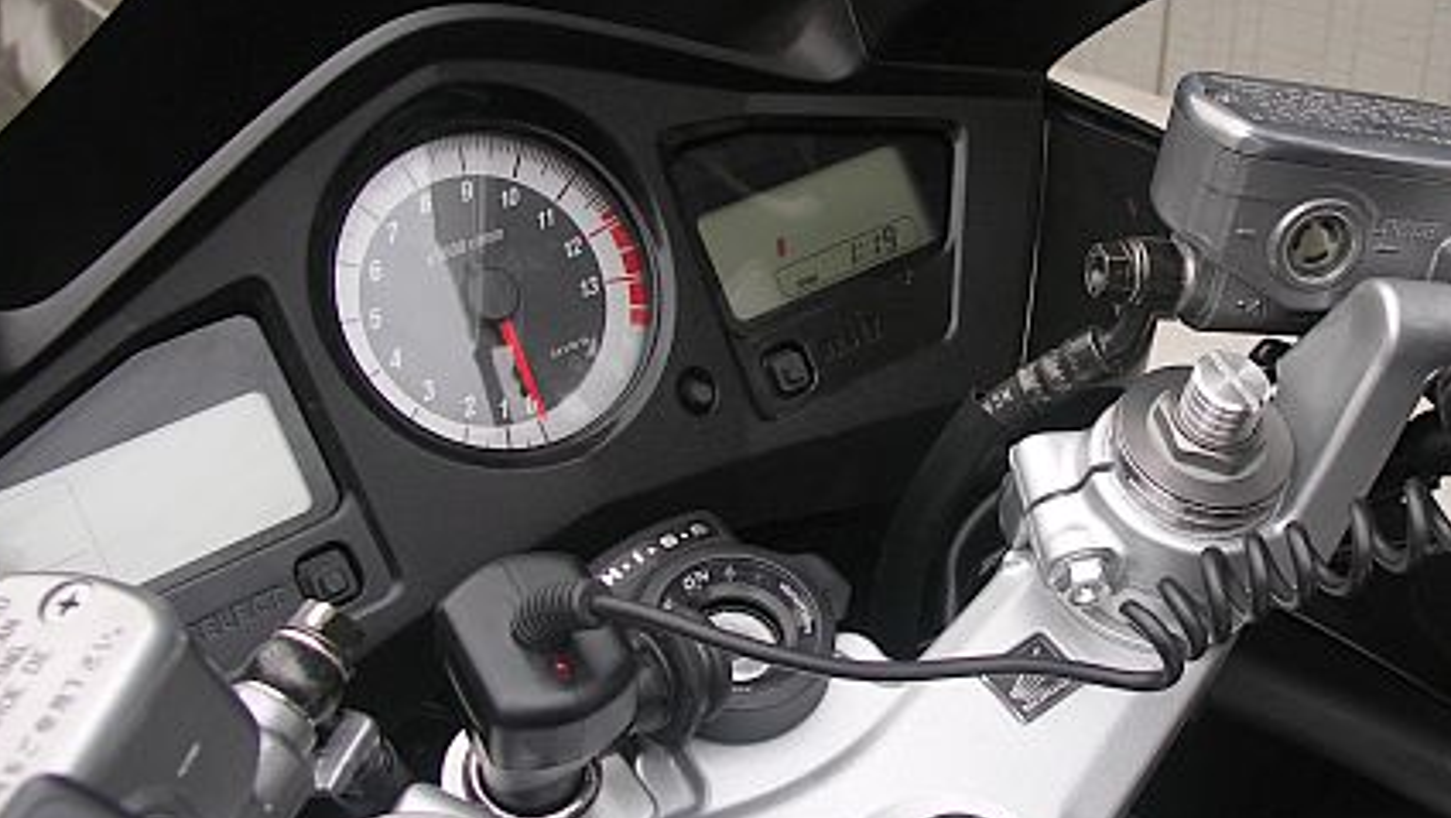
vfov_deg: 26.0
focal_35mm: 46
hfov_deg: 43.4
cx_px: 1051
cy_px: 366
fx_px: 1771
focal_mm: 7.2
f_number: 3.5
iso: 50
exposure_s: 1/100
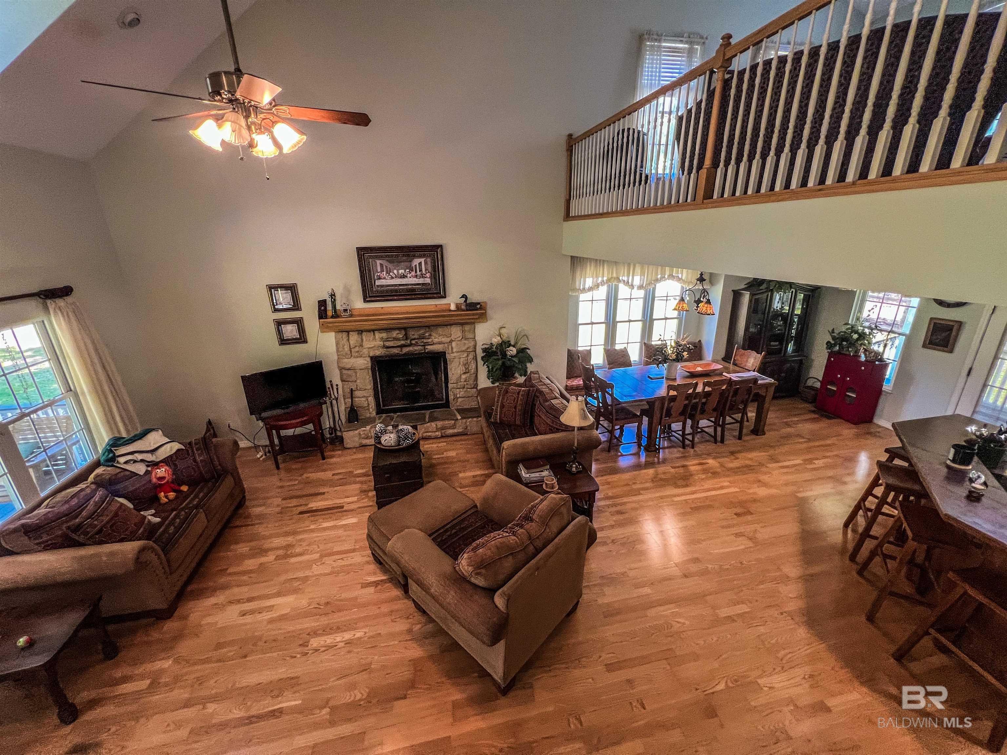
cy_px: 378
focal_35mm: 13
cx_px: 504
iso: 160
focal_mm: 1.57
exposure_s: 1/60
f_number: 1.8
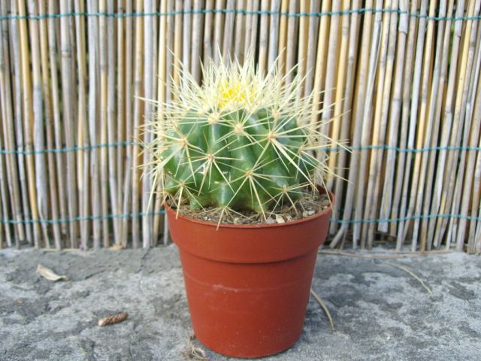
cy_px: 180
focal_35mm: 36
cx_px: 240
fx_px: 500
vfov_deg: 39.7
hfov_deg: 51.4
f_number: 2.7
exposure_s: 1/400
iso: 160
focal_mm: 6
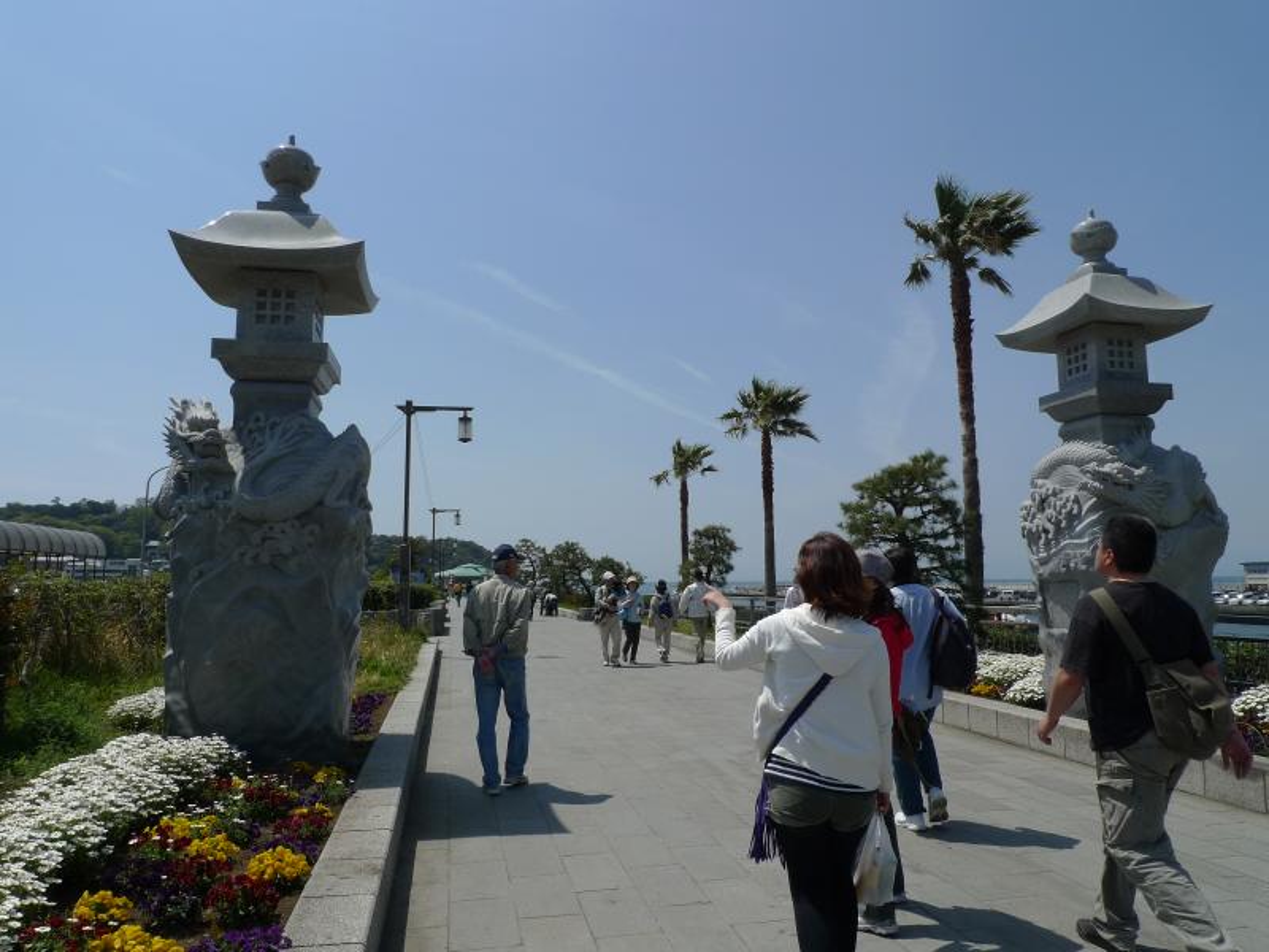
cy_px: 476
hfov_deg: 71.6
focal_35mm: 24
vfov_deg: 56.8
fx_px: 880
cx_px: 634
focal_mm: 5.1
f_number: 5.6
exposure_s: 1/800
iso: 80
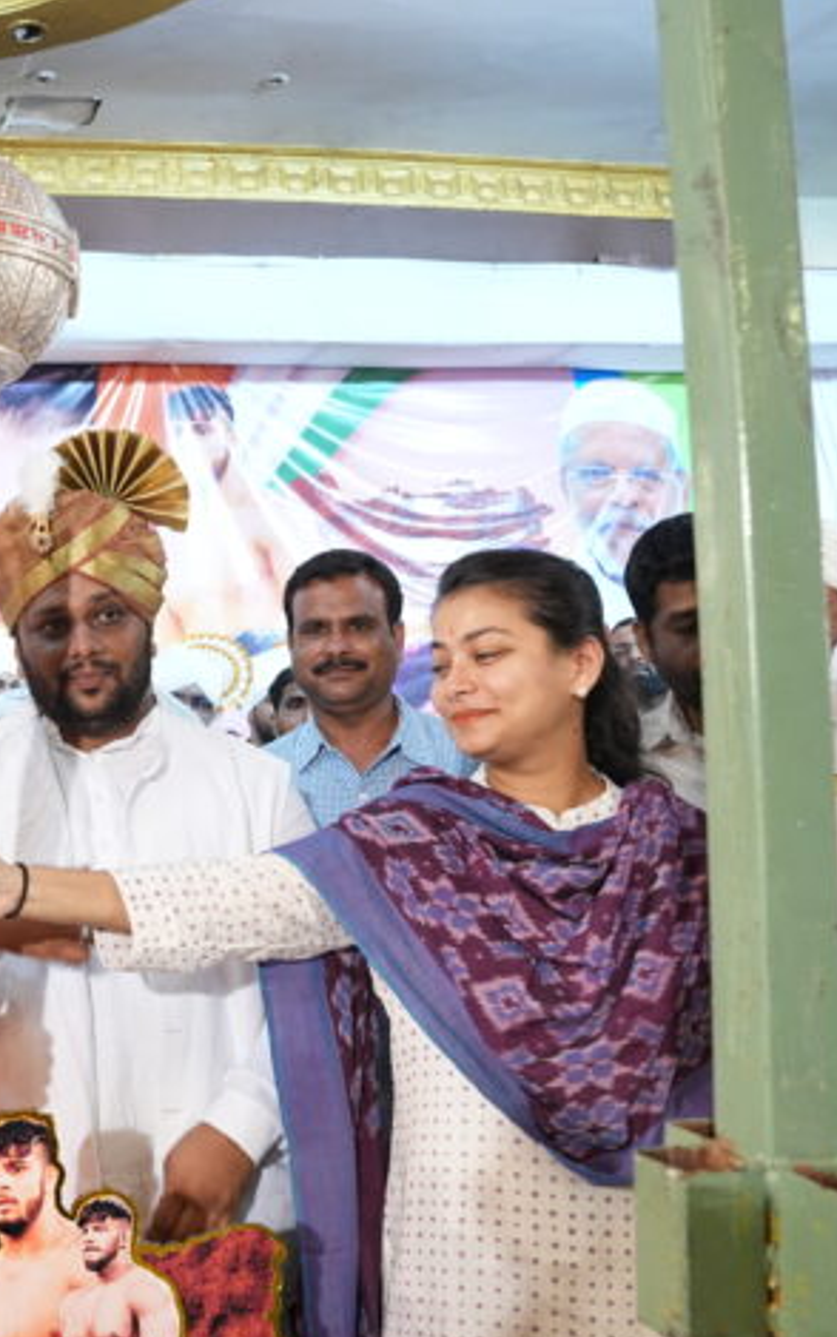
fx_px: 1423
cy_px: 654
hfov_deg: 29.7
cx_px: -71
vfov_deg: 50.4
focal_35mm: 39
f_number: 5
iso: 3200
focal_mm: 24
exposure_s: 1/160
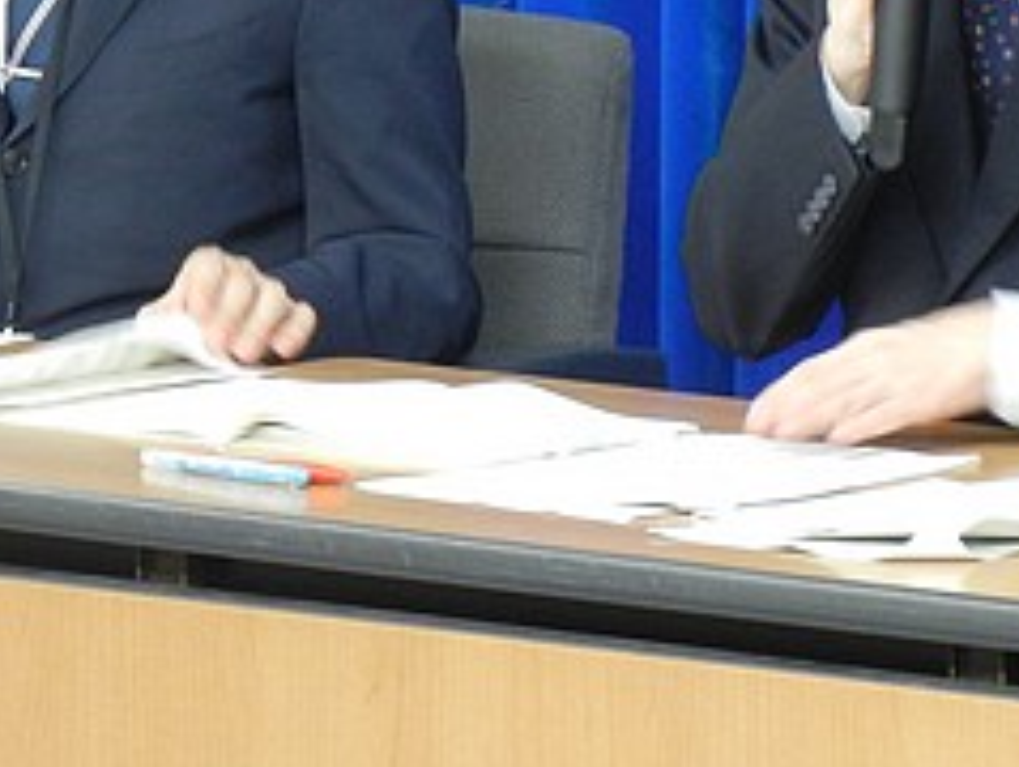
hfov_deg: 6.3
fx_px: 9169
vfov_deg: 4.8
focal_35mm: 311
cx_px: 1053
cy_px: -107
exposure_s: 1/12
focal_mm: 24
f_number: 4.6
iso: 400
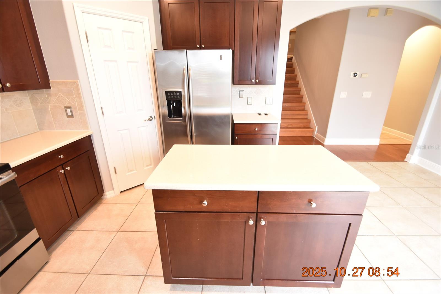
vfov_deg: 77.3
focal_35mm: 15
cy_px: 147
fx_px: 184
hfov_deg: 100.4
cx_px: 220
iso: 800
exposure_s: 1/20
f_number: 3.5
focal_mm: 10
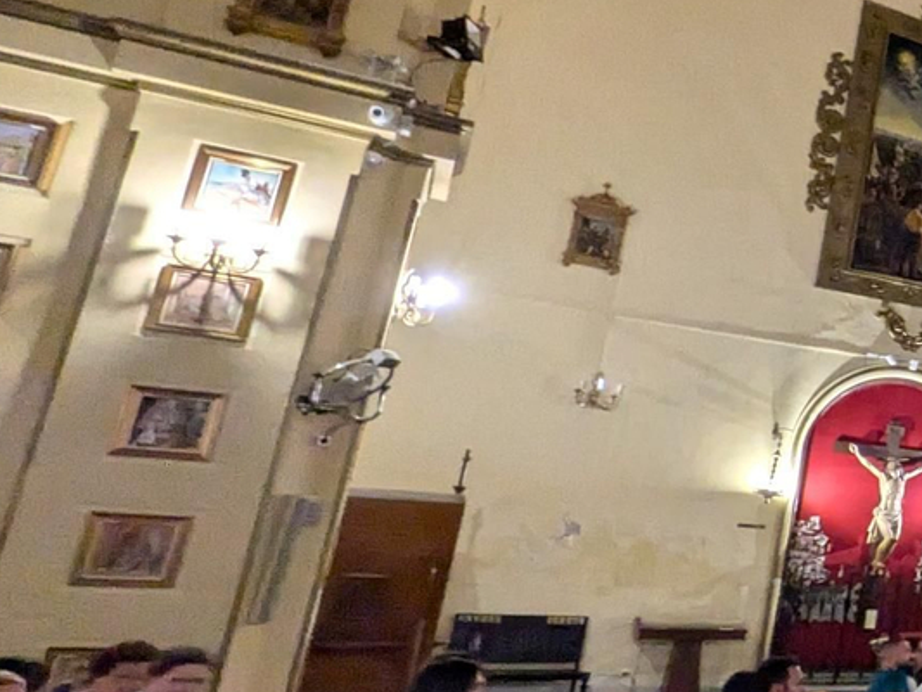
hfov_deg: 29.0
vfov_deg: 34.4
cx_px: 1368
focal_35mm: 42
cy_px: 328
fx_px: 1119
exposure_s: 1/25
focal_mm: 1.83
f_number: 2.2
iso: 551
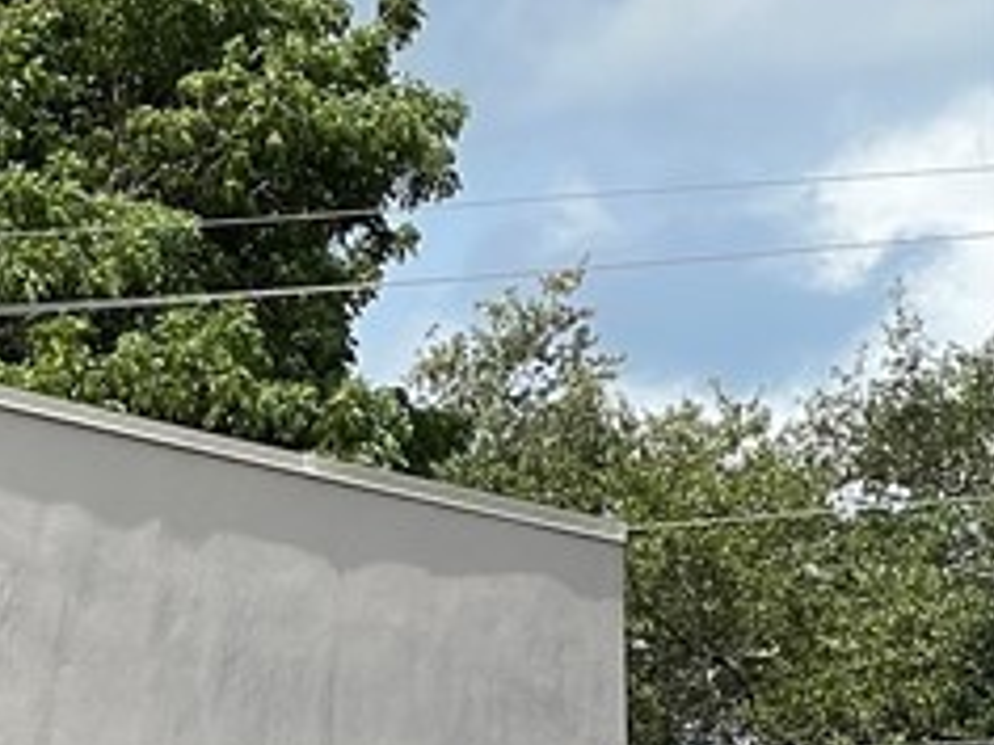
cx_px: -1154
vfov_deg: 5.3
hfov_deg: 6.8
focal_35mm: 278
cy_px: 1006
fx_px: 7983
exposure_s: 1/1143
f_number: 2.2
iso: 20
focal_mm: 7.5
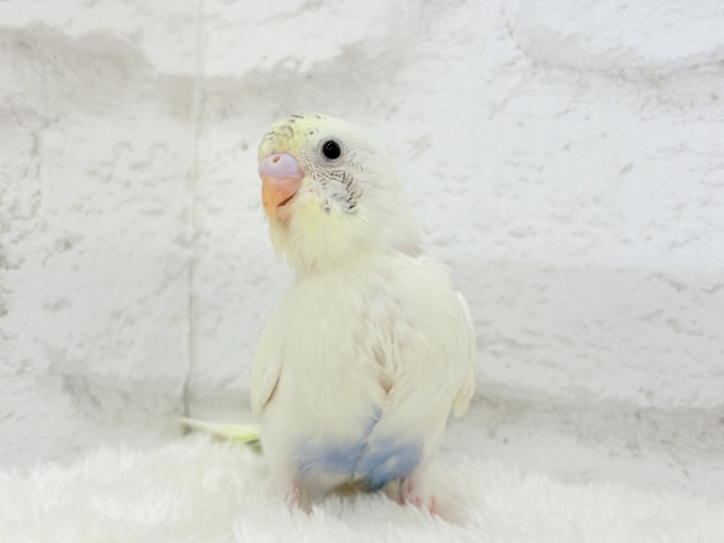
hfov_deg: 36.8
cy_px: 272
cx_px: 362
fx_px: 1088
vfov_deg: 28.0
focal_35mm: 52
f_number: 1.6
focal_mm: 5.96
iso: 64
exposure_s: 1/100
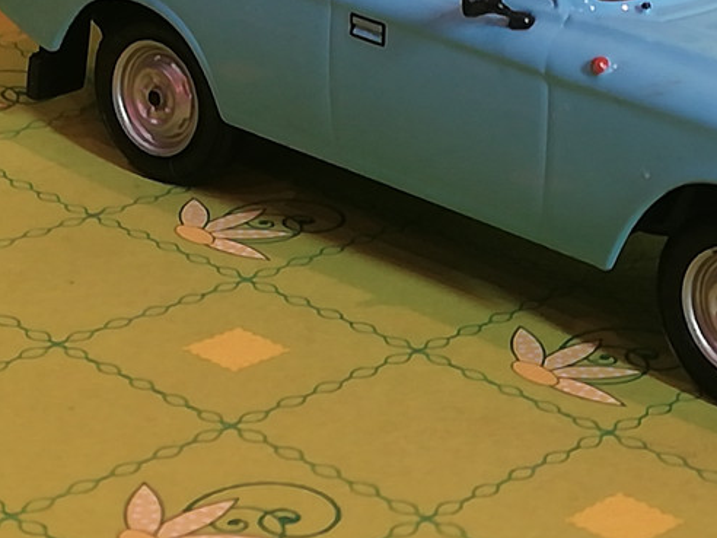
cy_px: 64
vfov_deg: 11.5
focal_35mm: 128
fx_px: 2651
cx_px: 624
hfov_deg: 15.3
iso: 125
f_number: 2.2
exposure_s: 1/33.3
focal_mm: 3.46
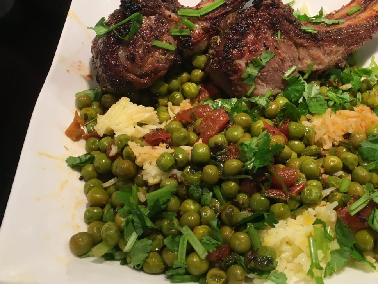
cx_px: 230
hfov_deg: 41.0
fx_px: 502
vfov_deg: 31.3
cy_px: 99
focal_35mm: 46
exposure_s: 1/30
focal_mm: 4.15
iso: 25
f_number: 2.2
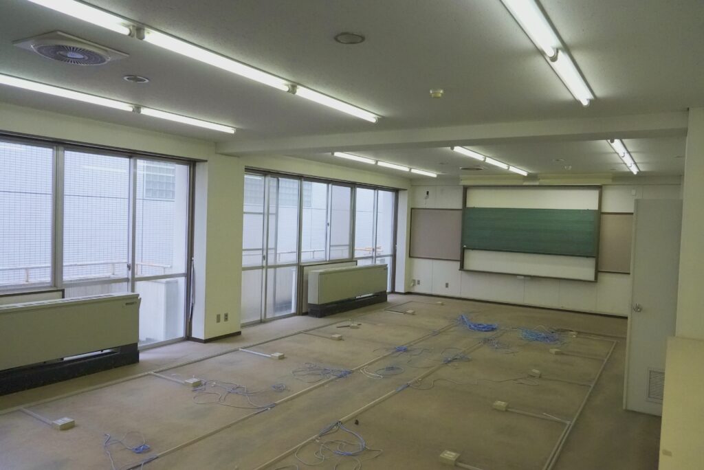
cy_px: 235
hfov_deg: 69.4
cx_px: 352
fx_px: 509
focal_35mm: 26
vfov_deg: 49.6
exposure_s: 1/8000
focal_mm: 26
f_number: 4
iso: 25600
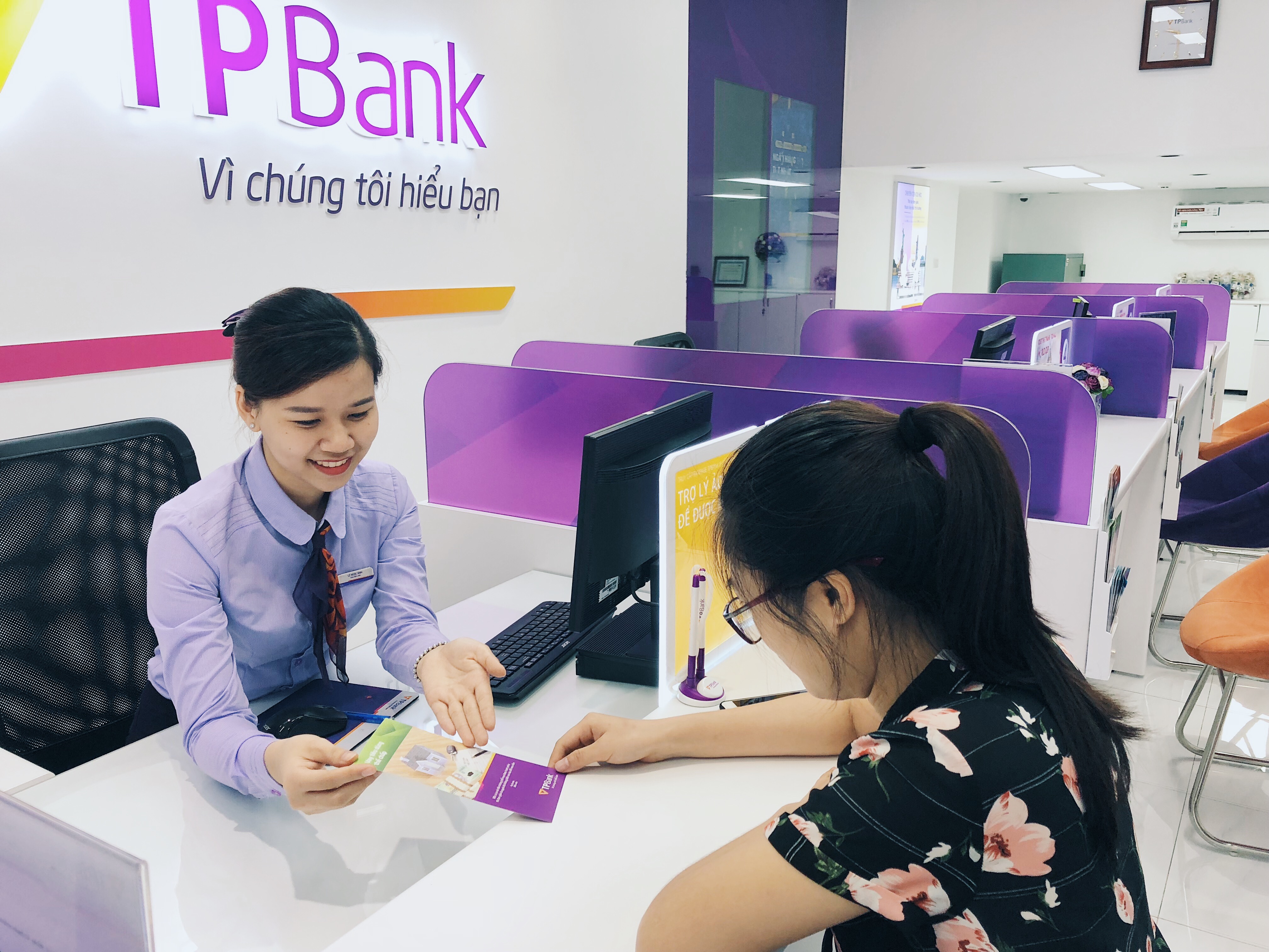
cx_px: 634
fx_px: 1026
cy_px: 476
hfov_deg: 63.4
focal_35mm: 28
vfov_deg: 49.7
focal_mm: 4
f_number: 1.8
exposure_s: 1/33
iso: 25
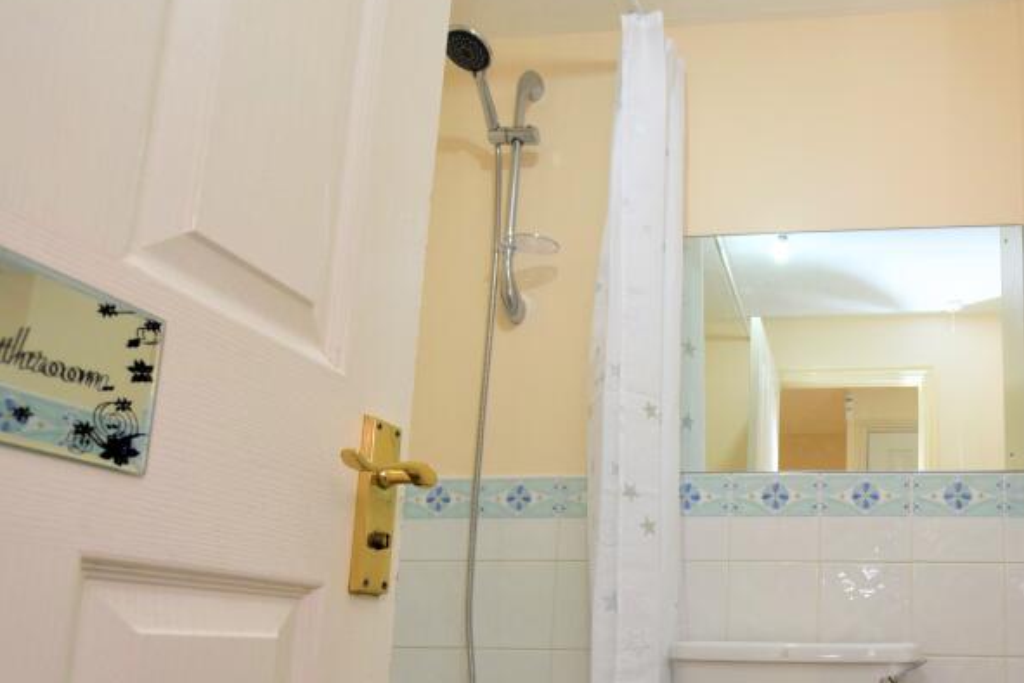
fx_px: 739
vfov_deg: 47.1
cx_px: 802
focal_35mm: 26
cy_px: 540
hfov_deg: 64.0
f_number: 5
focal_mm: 10
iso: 800
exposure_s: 1/100
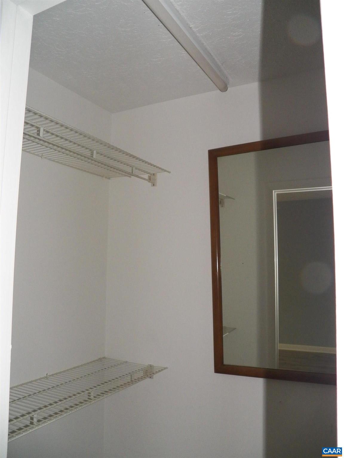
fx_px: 371
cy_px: 229
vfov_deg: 63.4
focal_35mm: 28
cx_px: 172
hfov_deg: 49.7
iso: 400
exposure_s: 1/30
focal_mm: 4.9
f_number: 2.8
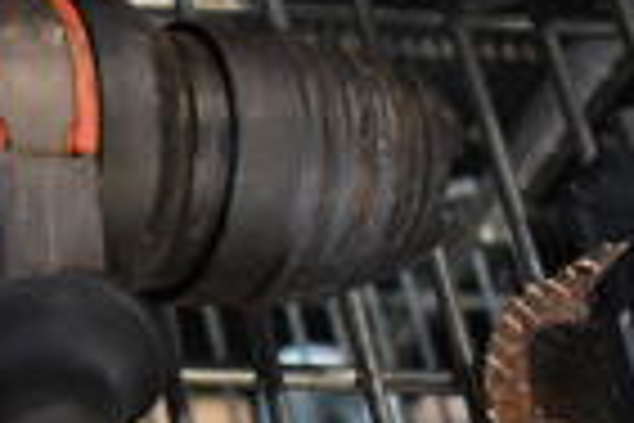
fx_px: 2060
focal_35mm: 117
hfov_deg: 14.2
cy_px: 495
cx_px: -683
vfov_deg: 11.5
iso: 3600
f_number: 3.5
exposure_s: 1/125
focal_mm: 18
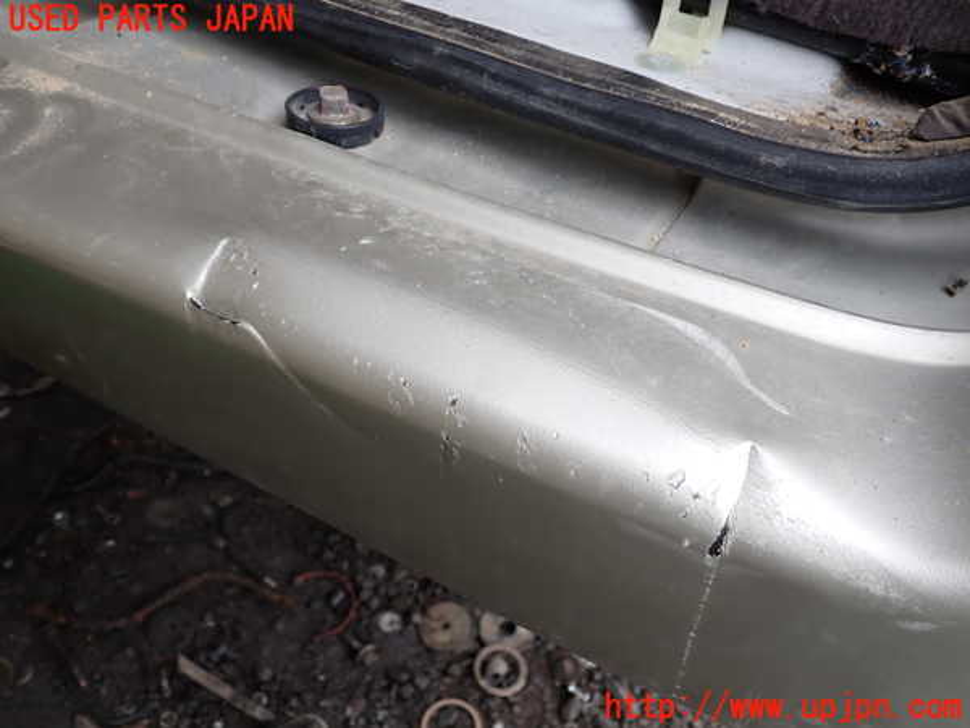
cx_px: 485
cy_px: 364
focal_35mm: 30
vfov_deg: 46.8
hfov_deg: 60.0
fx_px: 841
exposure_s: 1/80
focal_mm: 5.4
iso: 100
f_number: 2.3
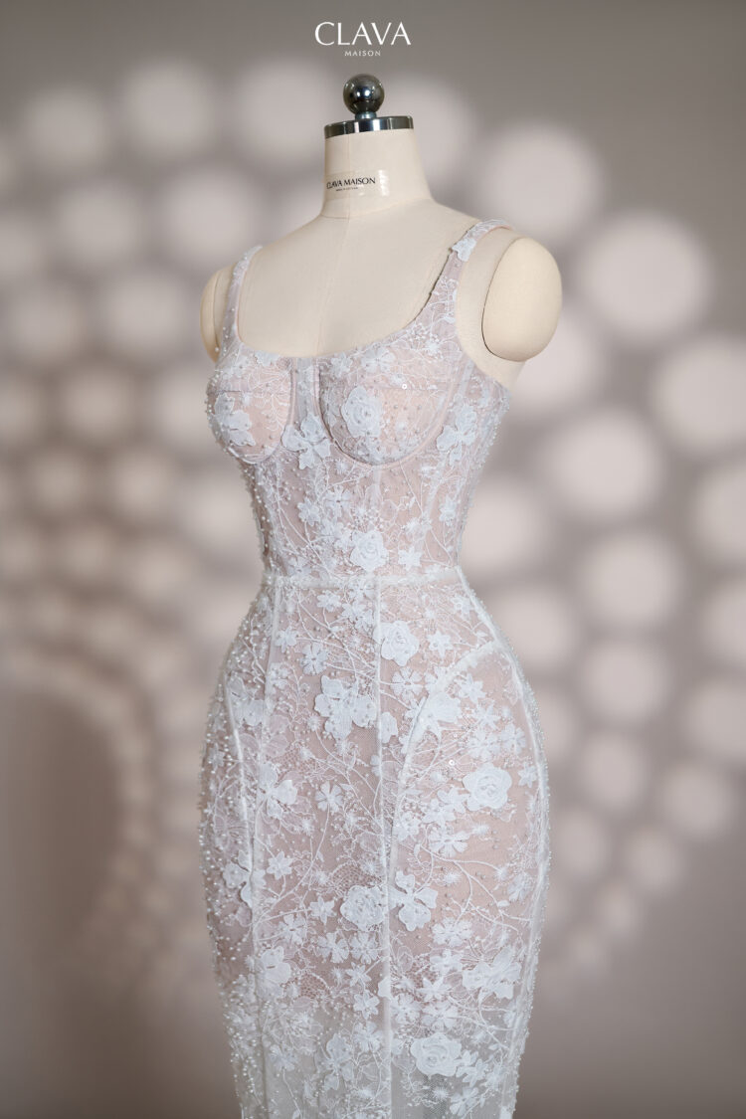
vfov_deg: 39.6
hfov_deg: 27.0
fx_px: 1554
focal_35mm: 50
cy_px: 560
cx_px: 373
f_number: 2.8
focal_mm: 50
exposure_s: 1/200
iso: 320
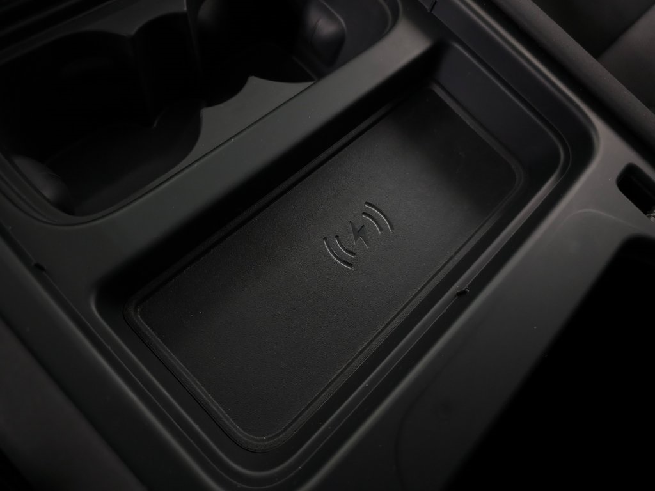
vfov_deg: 58.9
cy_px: 246
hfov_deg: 73.9
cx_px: 328
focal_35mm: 23
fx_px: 435
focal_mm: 6.3
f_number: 1.7
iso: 400
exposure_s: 1/60
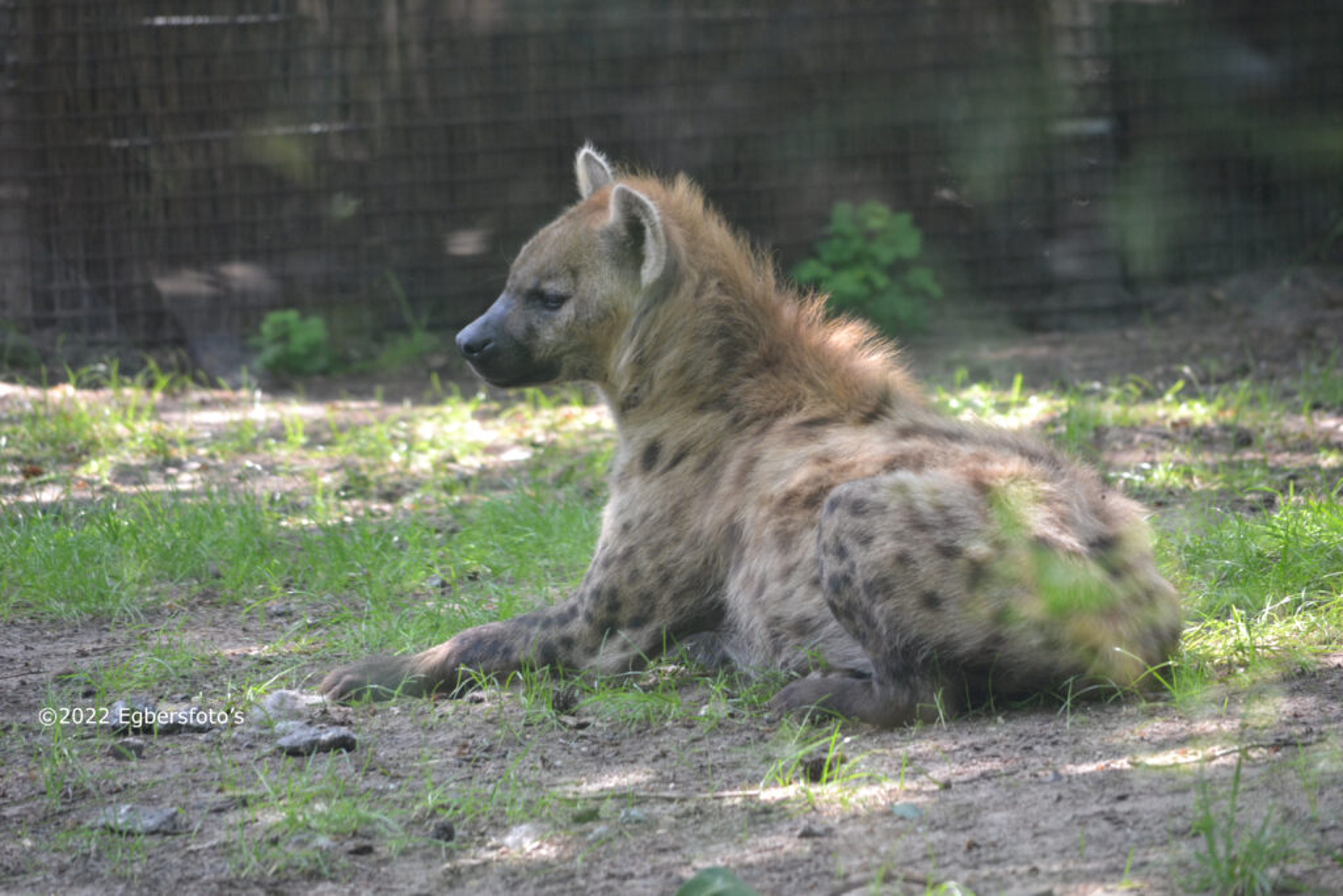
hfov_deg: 7.0
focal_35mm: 292
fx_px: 10913
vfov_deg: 4.7
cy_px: 448
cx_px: 672
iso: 640
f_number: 5
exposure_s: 1/125
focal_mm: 195
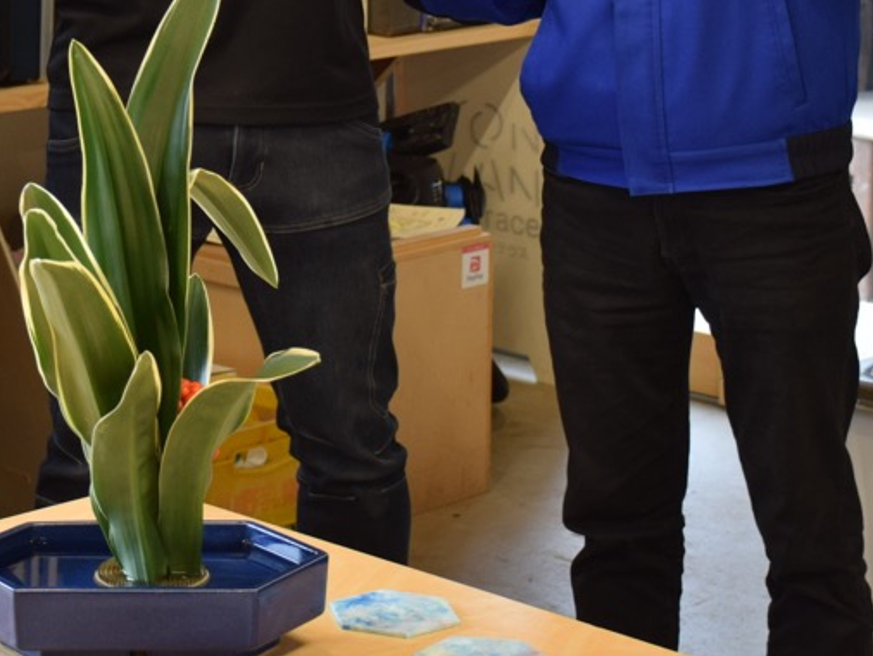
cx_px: 154
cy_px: 14
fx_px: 3129
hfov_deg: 15.8
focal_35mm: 124
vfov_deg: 11.8
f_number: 4.2
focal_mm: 34
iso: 400
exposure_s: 1/30
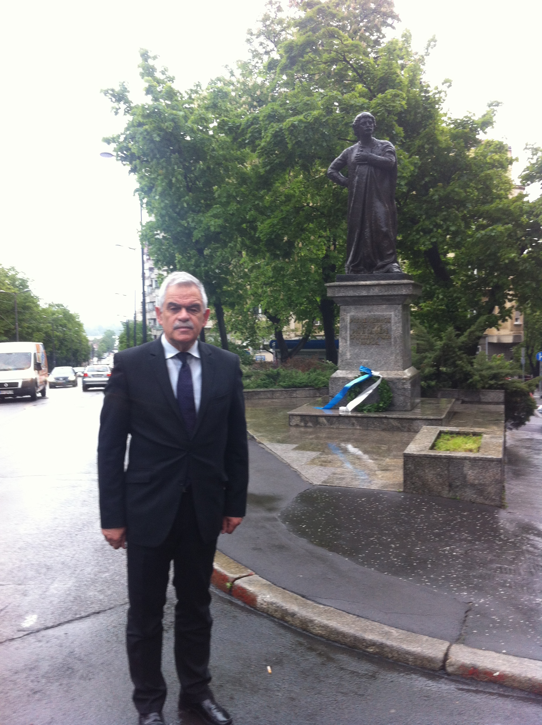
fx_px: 733
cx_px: 271
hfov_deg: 40.6
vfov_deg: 52.7
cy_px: 362
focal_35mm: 35
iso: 80
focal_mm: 3.85
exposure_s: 1/60
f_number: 2.8
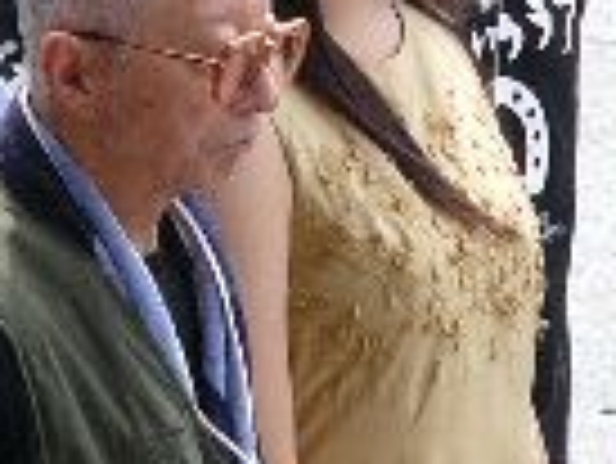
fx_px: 20767
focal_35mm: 1166
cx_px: 400
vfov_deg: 1.3
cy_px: 0
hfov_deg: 1.7
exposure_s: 1/800
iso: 100
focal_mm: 41.7
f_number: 2.8
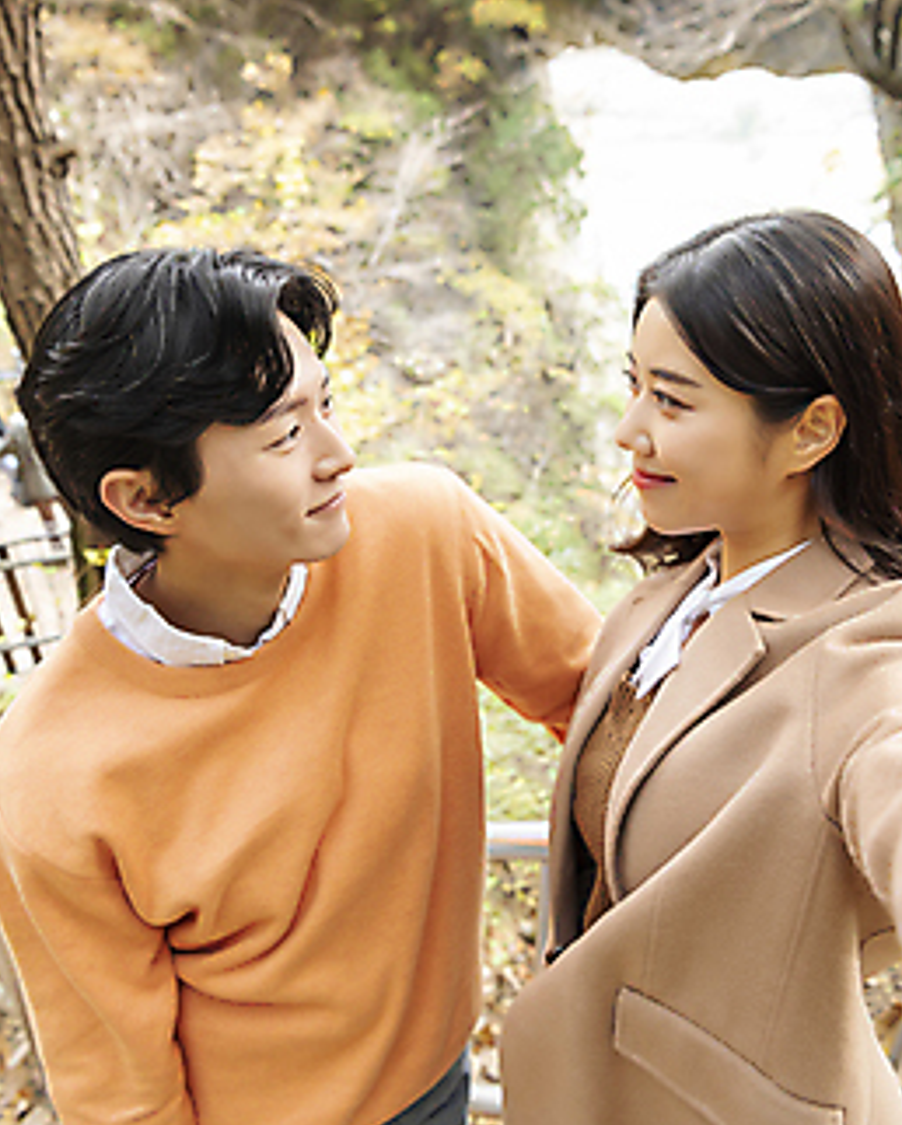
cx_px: 446
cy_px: 500
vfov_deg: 62.0
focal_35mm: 28
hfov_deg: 51.6
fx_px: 933
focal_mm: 24
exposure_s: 1/40
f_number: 4
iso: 200
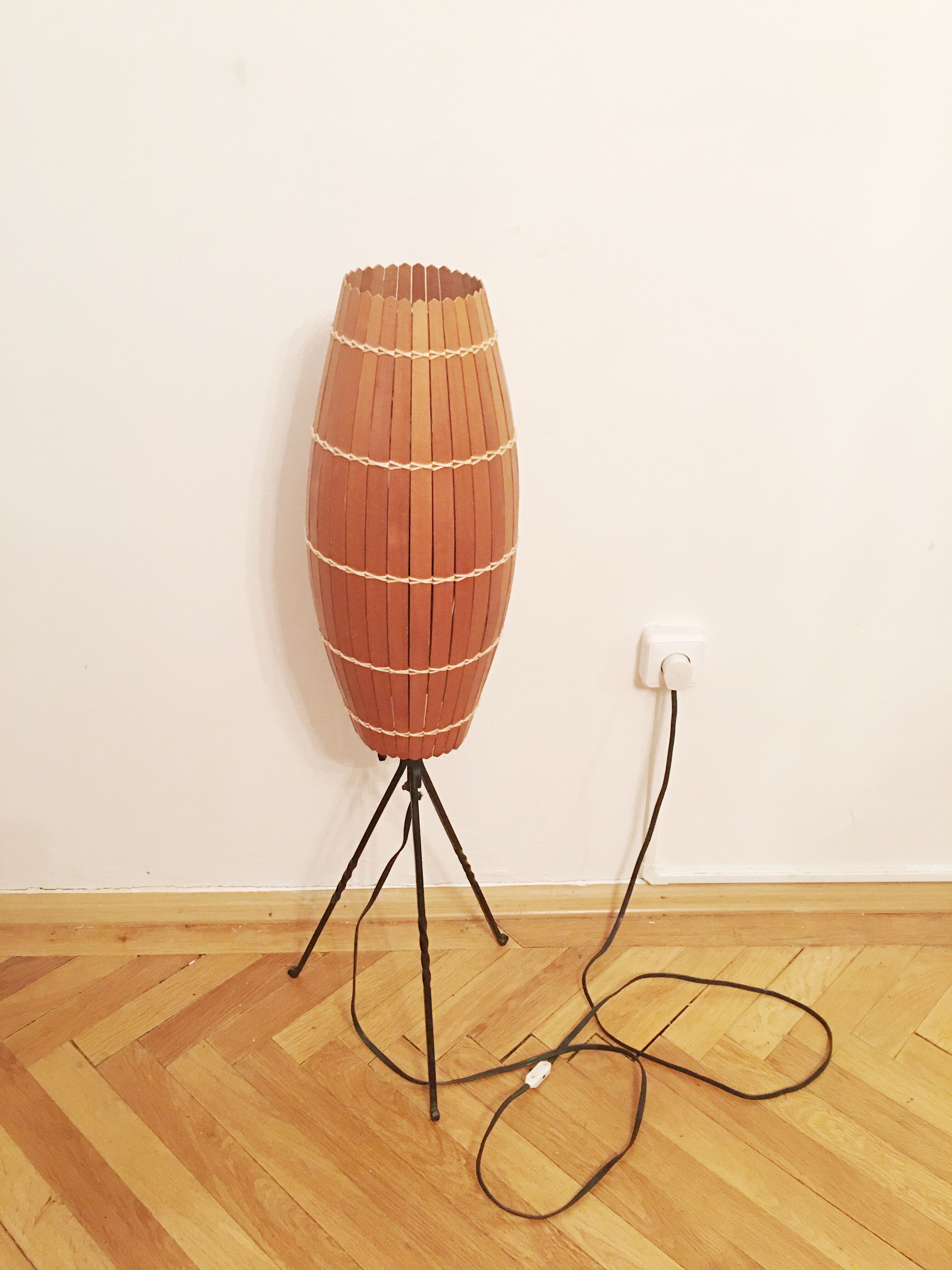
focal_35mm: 29
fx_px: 1063
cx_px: 476
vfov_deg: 61.7
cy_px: 635
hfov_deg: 48.2
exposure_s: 1/10
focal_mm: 4.15
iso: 80
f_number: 2.2
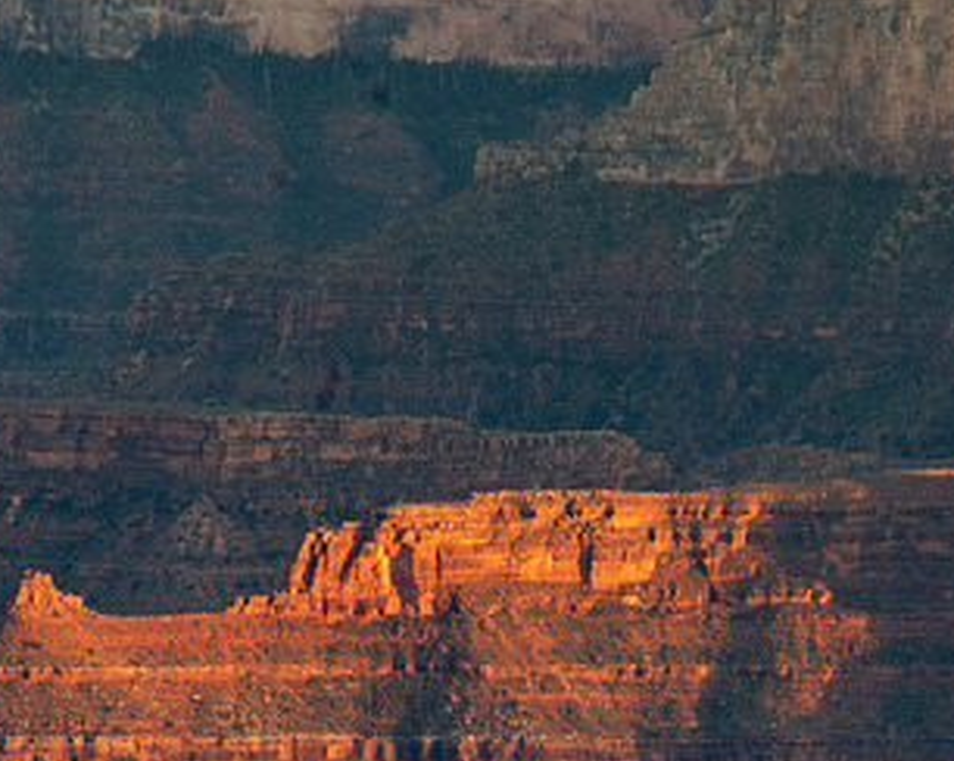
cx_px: 652
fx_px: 23884
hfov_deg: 2.3
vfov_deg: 1.8
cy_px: 720
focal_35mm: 847
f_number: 20
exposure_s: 1/6
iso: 200
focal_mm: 230
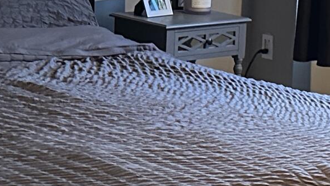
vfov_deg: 9.1
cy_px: 36
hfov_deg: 15.7
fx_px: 1164
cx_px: 359
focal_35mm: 133
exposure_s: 1/40
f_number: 1.78
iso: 800
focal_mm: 6.86
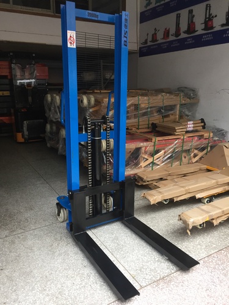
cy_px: 152
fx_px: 256
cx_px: 114
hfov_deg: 48.2
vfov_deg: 61.7
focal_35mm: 29
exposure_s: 1/33
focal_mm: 4.15
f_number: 2.2
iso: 64
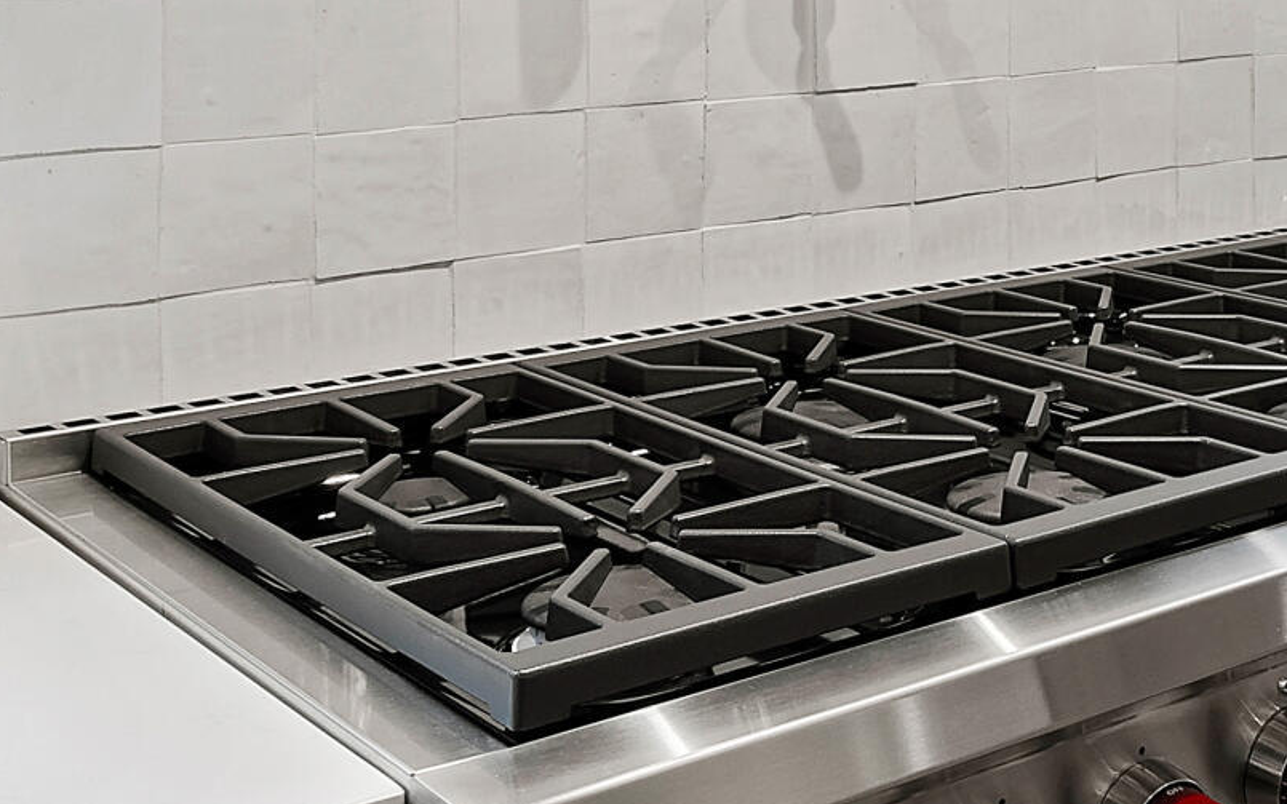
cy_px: -93
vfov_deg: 21.5
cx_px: 1306
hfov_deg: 32.6
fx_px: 1999
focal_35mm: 57
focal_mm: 10
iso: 100
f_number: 9
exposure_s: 1/3
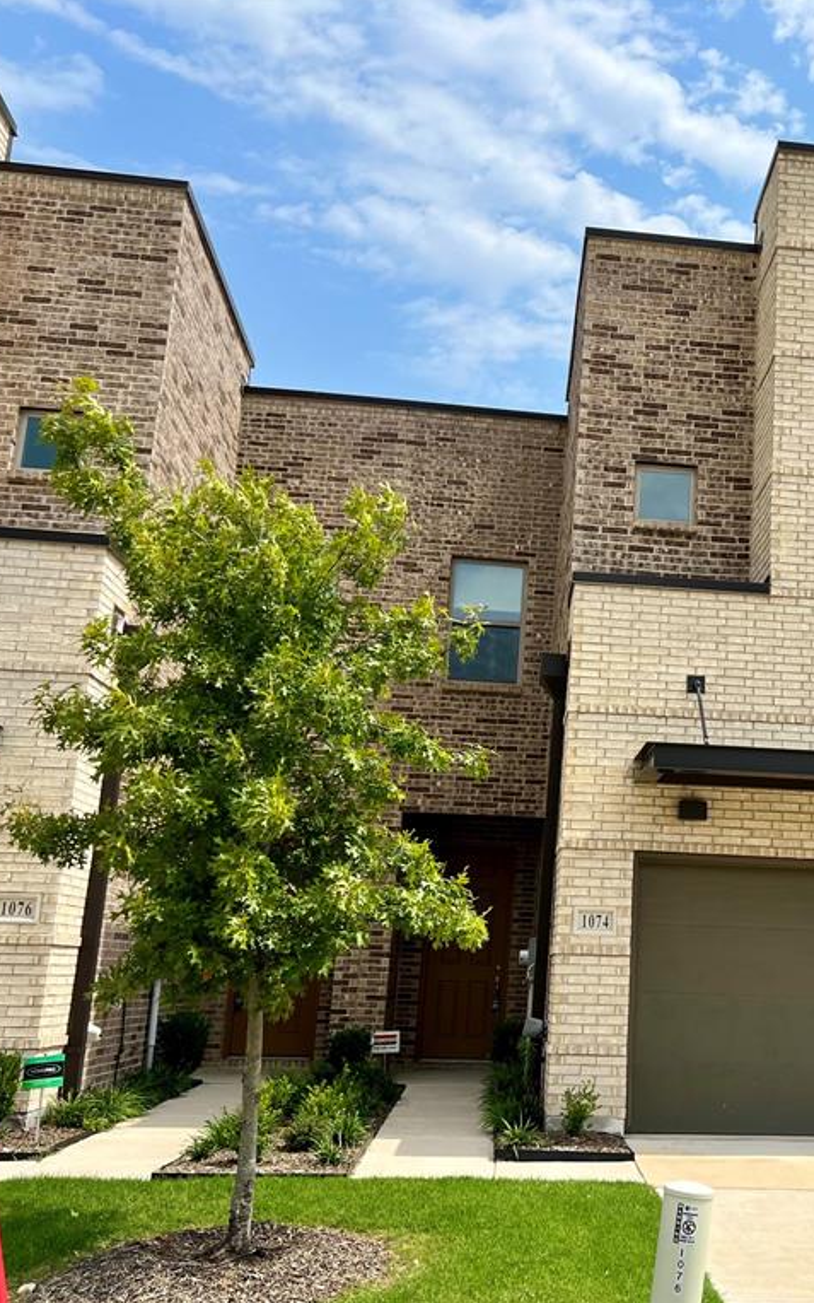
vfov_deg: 52.7
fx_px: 1313
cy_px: 651
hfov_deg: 33.2
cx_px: 684
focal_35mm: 37
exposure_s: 1/5587
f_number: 1.5
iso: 50
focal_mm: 5.7
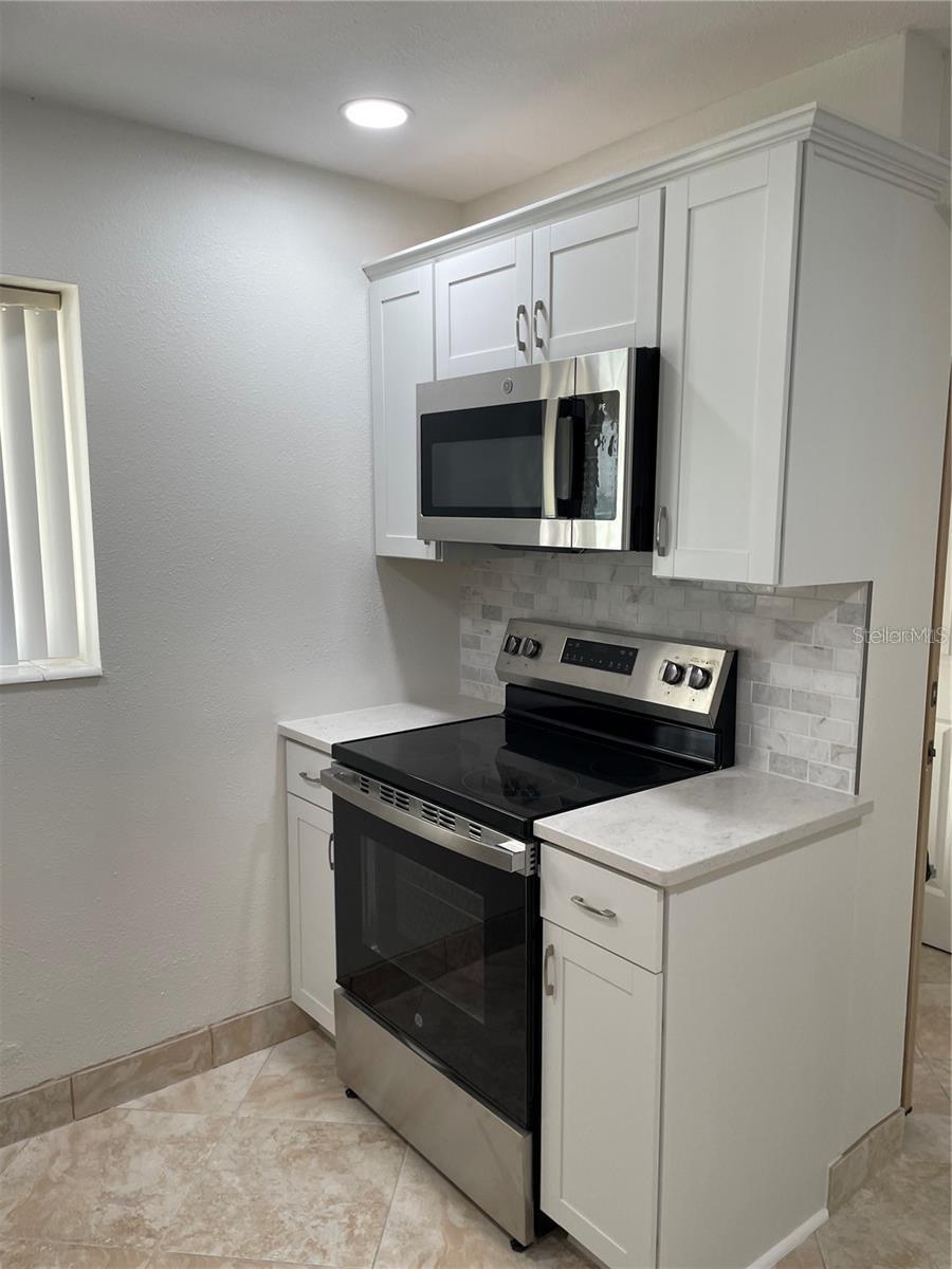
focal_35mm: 26
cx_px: 476
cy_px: 634
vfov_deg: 67.3
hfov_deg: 53.1
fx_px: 953
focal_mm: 4.2
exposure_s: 1/120
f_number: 1.6
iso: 64
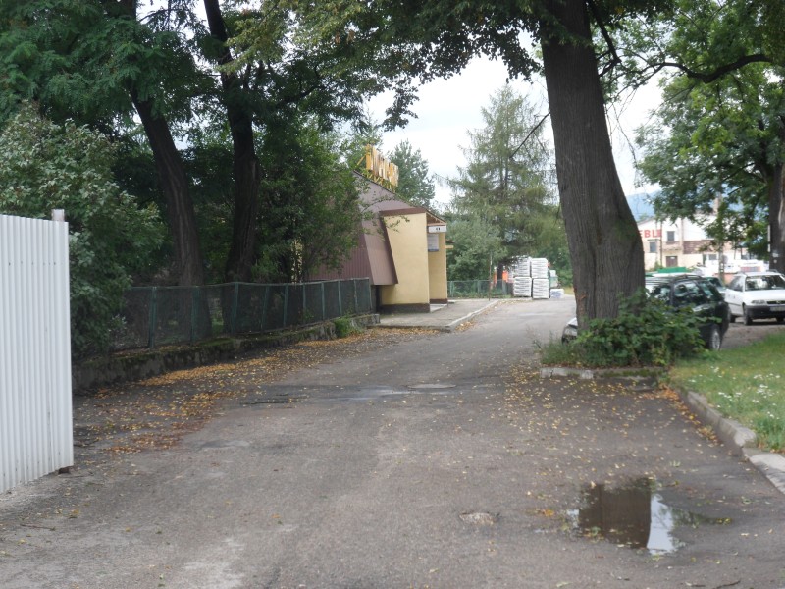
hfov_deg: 28.6
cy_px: 294
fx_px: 1542
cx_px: 392
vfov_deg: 21.6
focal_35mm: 68
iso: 80
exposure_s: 1/45
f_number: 4.7
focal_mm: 10.6
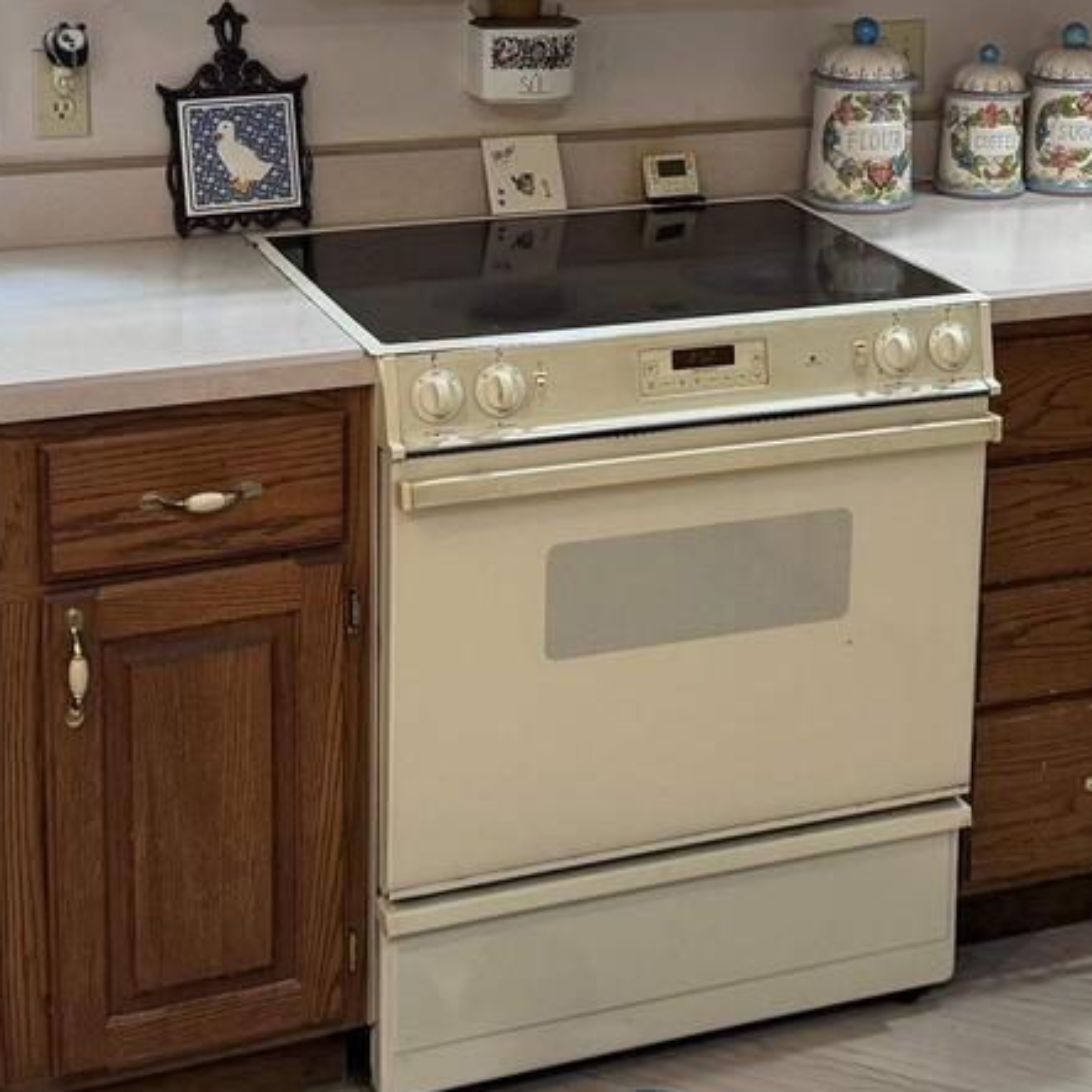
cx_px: 735
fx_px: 2463
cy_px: 160
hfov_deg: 24.9
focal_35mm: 69
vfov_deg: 24.4
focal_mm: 6.76
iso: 160
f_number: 1.78
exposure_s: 1/60
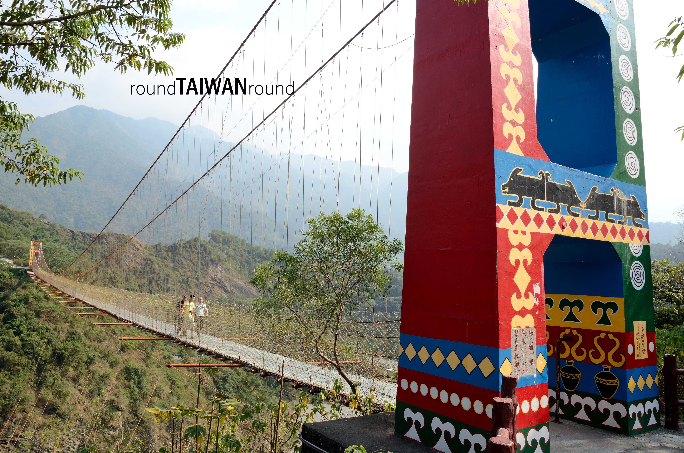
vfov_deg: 50.2
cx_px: 342
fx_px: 483
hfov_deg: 70.5
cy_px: 226
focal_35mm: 26
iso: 100
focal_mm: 17
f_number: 9
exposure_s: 1/100
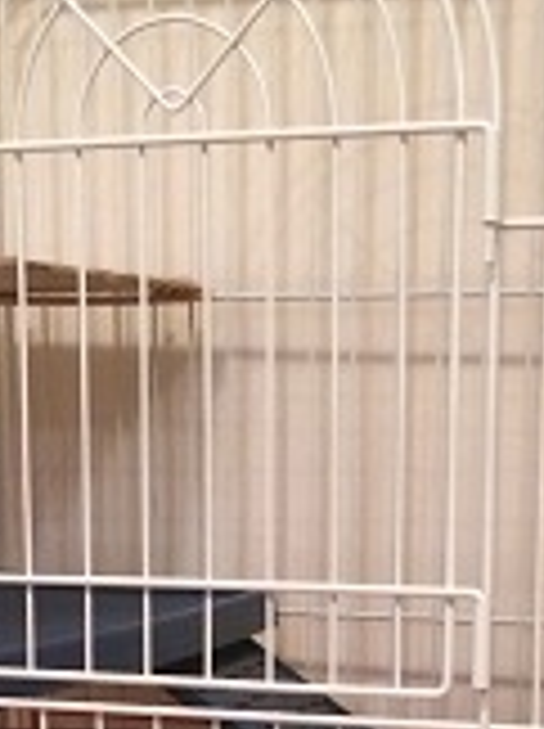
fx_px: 2080
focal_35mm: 99
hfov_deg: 14.9
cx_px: 288
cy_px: 817
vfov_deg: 19.0
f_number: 2.2
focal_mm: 4.12
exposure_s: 1/15
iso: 320
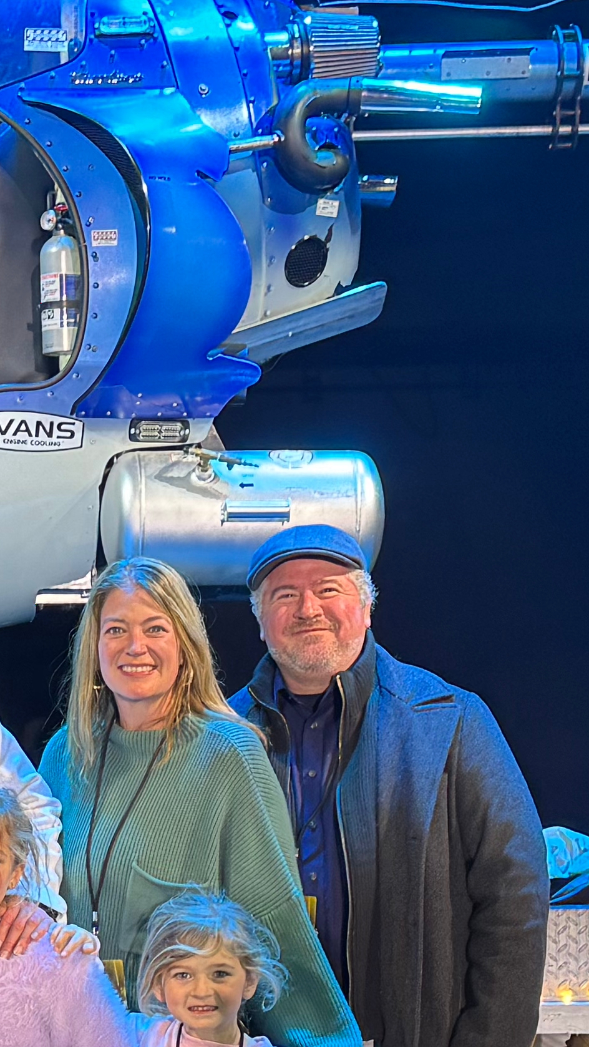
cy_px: 818
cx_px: -42
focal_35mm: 89
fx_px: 2471
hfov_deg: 13.4
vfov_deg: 23.6
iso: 160
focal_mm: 6.76
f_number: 1.78
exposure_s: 1/41
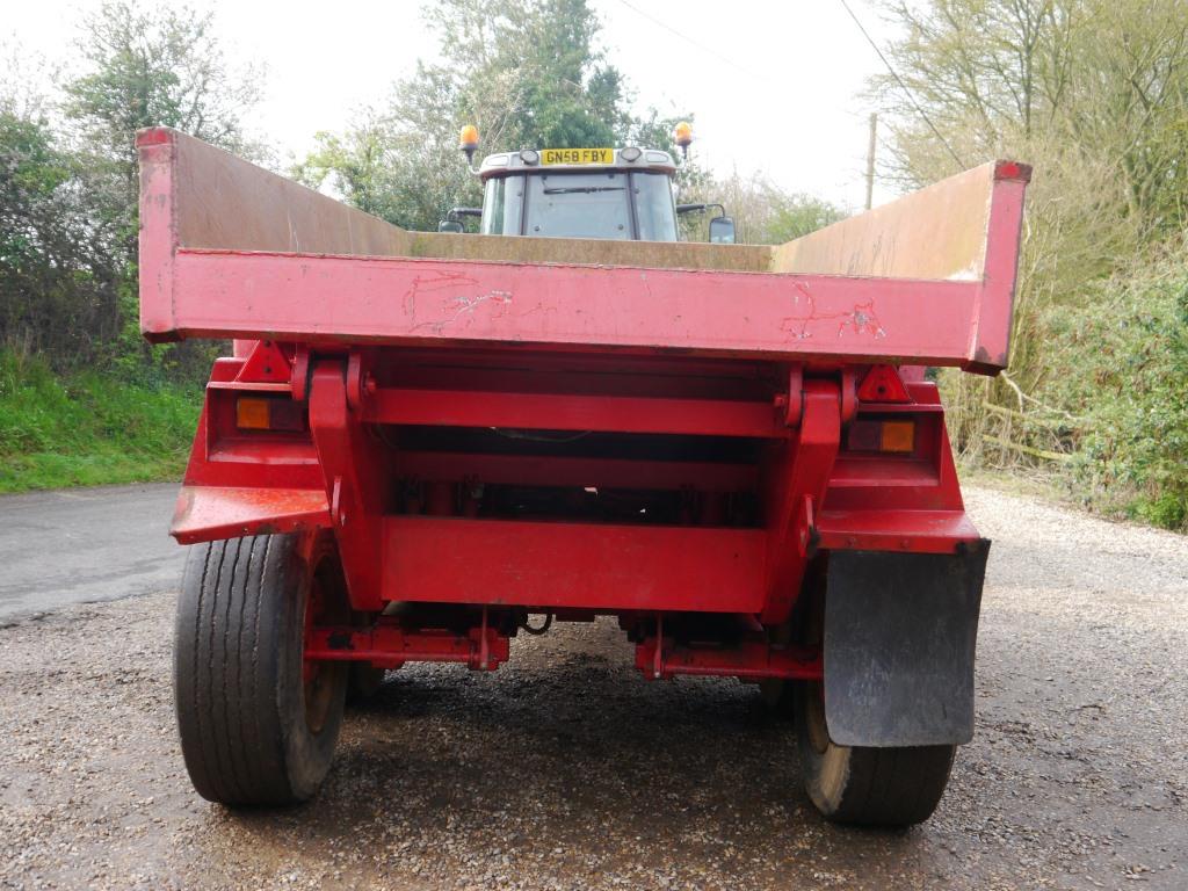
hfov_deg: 49.0
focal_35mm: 38
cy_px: 446
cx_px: 594
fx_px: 1304
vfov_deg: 37.7
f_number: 5
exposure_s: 1/125
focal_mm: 19
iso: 160
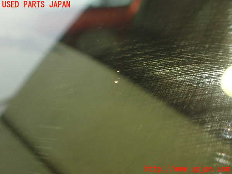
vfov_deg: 44.2
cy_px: 87
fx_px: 214
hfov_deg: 56.8
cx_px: 116
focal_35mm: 32
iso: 500
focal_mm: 5.79
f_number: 2.4
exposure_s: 1/30
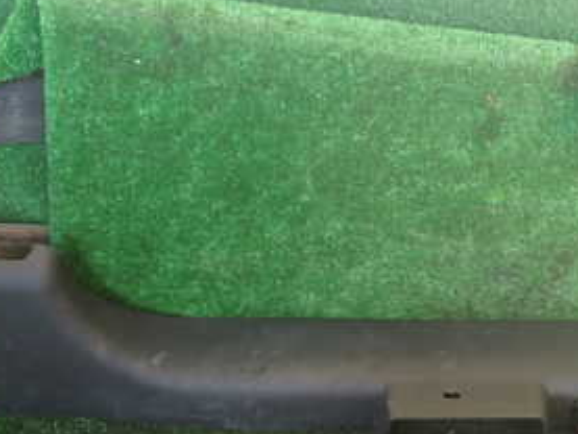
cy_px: 286
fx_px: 1086
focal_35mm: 65
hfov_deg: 29.1
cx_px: 465
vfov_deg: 22.5
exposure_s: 1/60
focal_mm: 5.4
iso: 160
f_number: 2.3
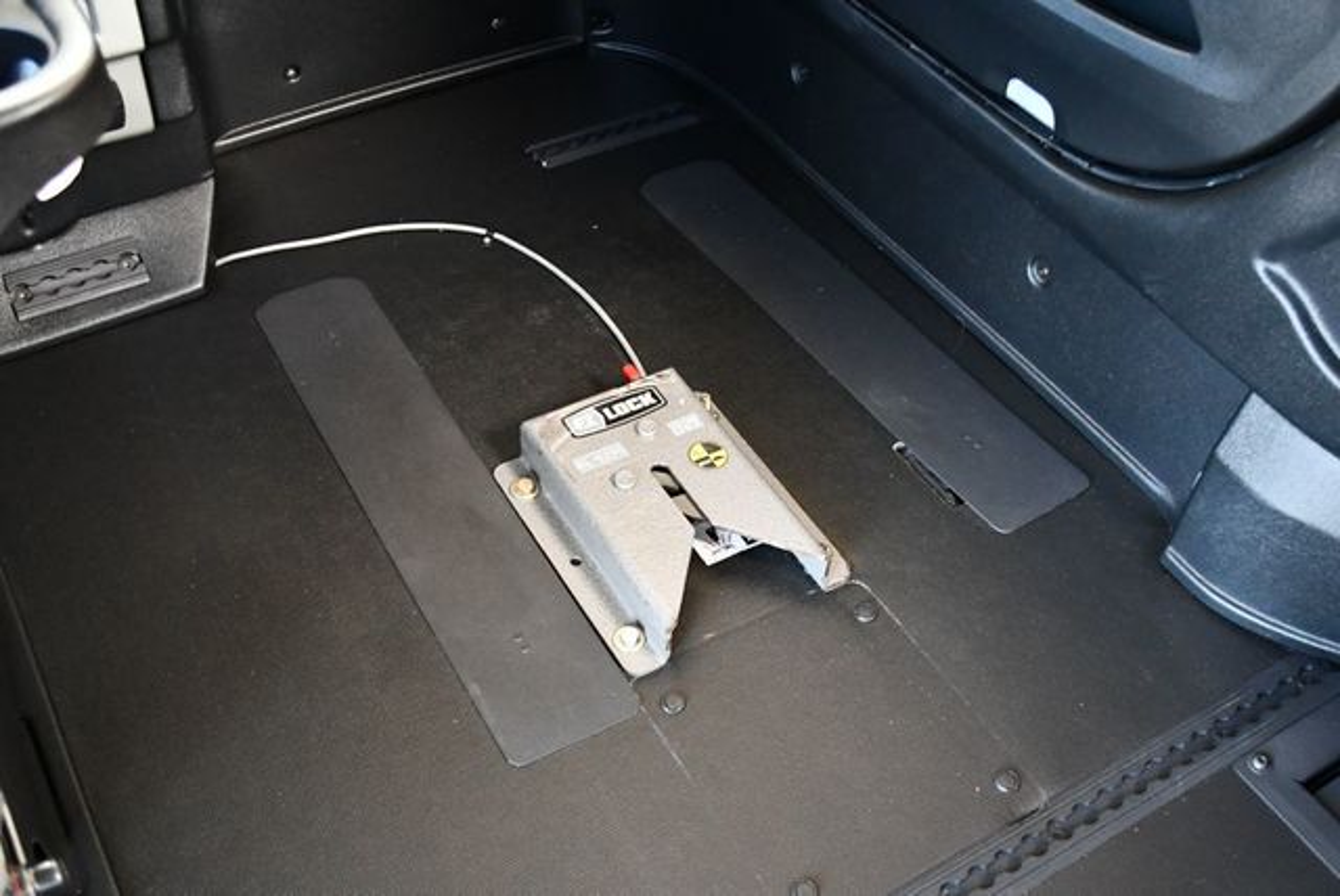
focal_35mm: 40
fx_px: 1490
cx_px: 670
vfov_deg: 33.5
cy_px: 448
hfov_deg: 48.4
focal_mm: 20
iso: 3200
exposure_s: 1/125
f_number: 3.8
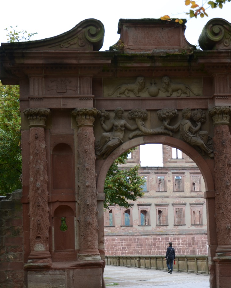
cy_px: 162
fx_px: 742
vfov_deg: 22.0
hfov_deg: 17.7
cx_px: 151
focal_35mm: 87
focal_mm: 35
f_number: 4.5
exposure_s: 1/80
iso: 250
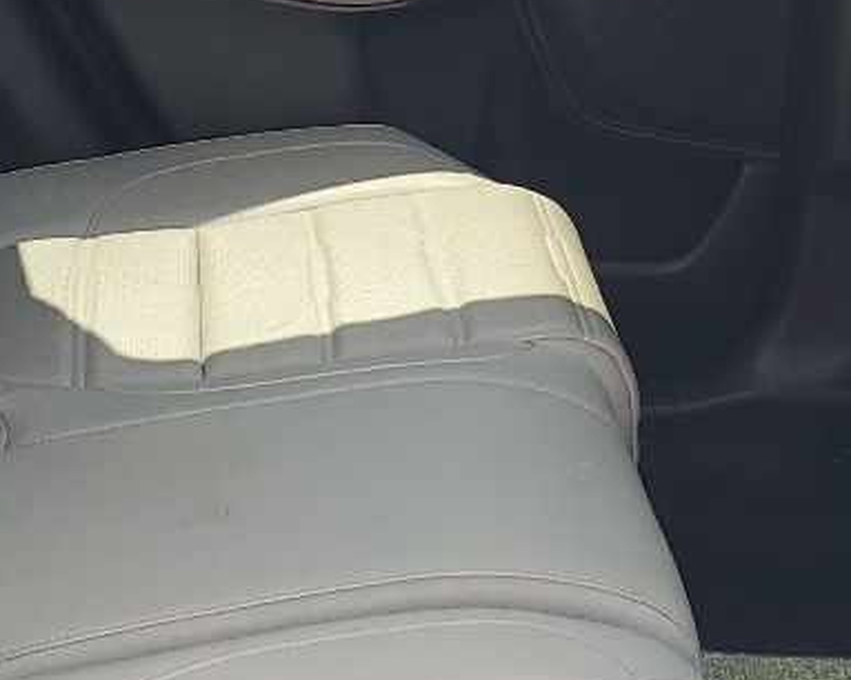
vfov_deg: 14.5
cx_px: 620
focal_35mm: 106
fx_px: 2668
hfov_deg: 18.0
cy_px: 196
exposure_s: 1/217
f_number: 1.5
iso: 50
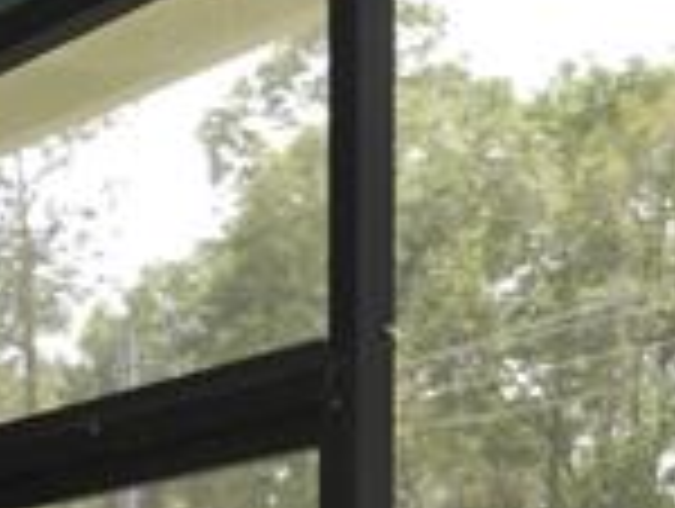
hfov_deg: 12.3
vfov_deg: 8.8
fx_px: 3066
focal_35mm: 157
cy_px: 1101
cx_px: -115
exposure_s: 1/80
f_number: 8
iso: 200
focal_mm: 24
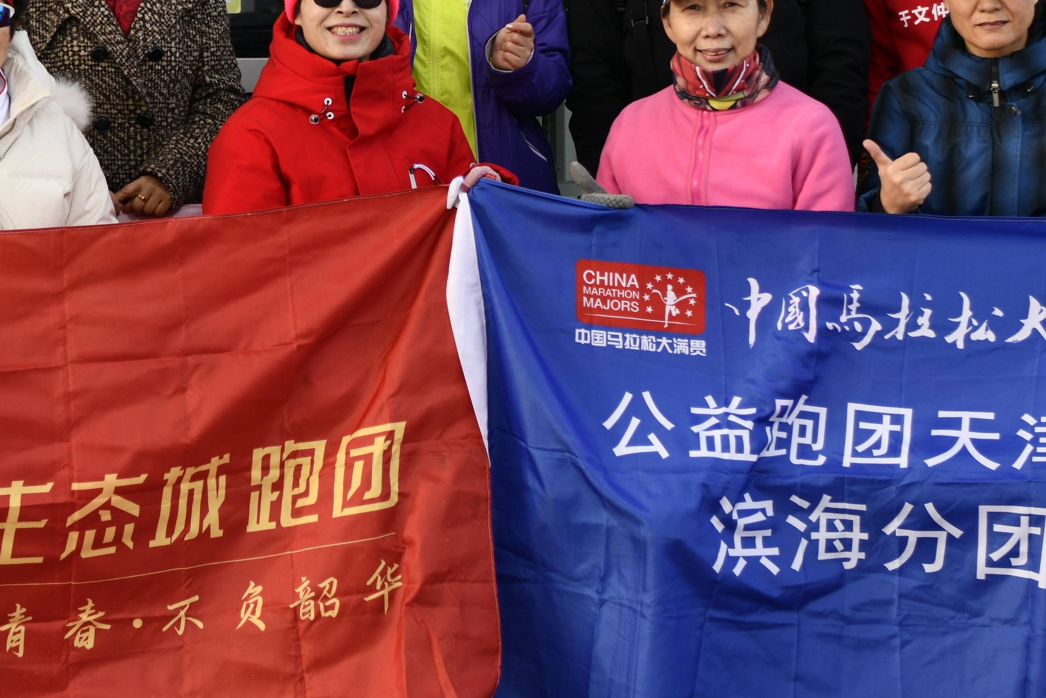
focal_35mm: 109
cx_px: 324
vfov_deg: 12.4
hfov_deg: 18.7
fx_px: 3167
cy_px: -41
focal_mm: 40
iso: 80
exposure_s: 1/500
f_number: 2.8
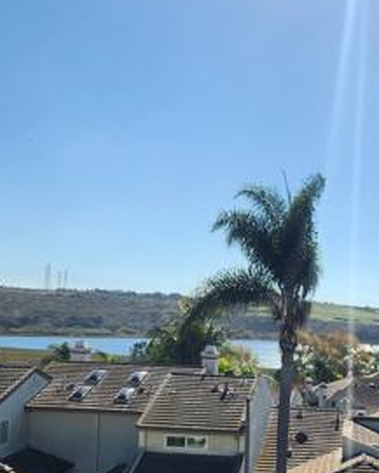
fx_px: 743
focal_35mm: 53
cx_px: 260
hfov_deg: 28.4
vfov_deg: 35.0
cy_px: 316
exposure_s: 1/2628
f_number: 1.8
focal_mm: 5.4
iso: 20
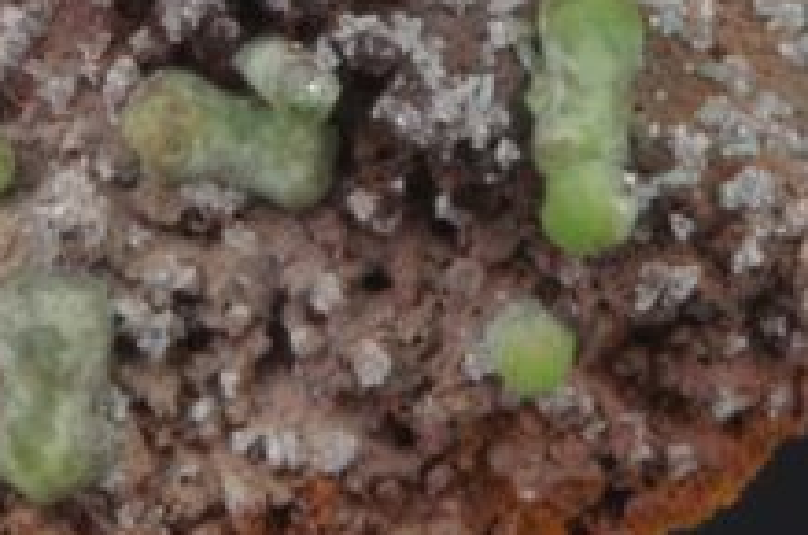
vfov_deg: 6.1
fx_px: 5039
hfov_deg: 9.2
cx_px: 328
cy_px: 194
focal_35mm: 225
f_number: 5.6
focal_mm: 55
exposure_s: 1/1.67
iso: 100
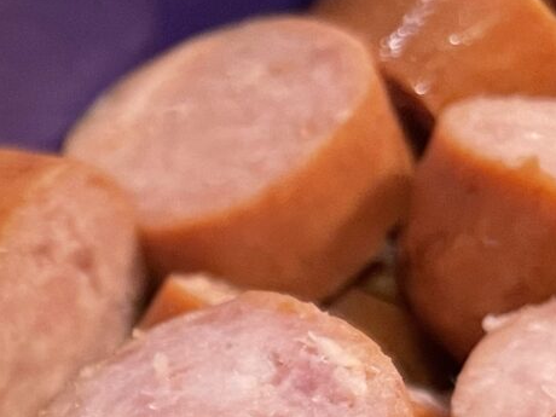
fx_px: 1815
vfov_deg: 12.3
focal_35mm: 113
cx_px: -262
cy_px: 668
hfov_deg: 16.0
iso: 160
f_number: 1.6
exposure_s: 1/60
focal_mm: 4.2
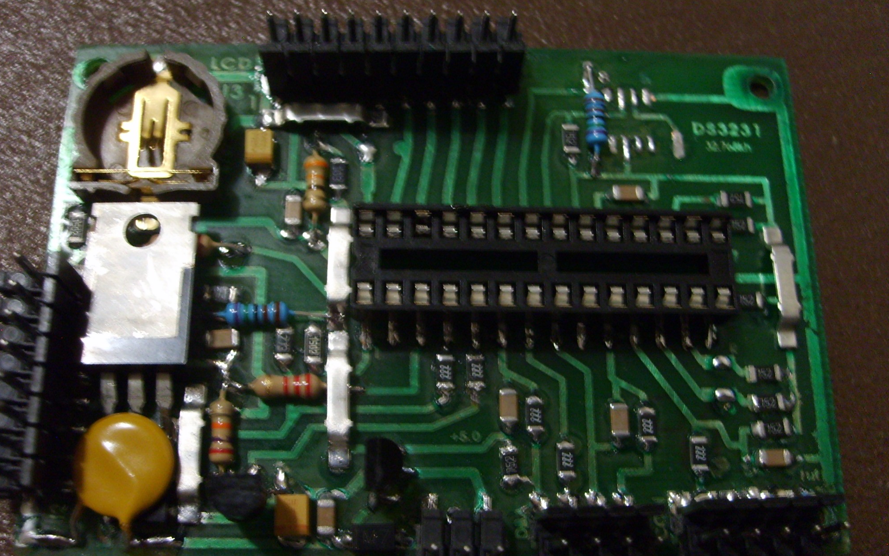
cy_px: 299
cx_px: 438
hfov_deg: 51.5
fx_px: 921
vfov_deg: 33.6
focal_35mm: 38
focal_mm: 5.8
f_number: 2.8
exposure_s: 1/6
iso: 140
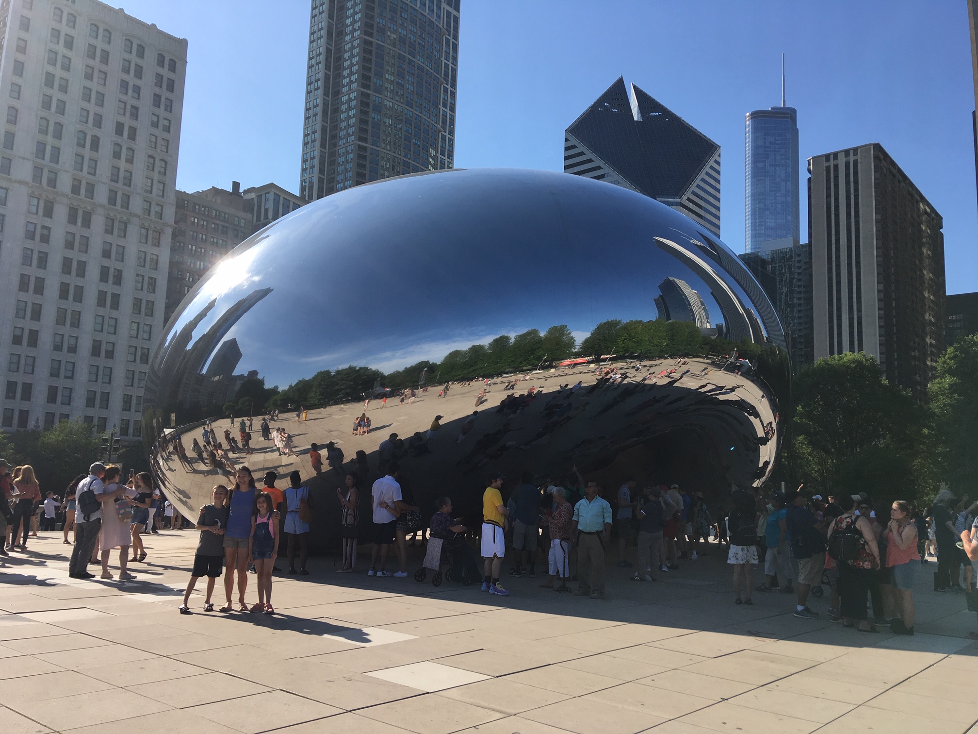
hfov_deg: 61.7
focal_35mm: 29
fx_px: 819
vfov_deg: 48.2
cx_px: 489
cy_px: 367
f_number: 2.2
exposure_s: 1/1603
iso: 25
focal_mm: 4.15
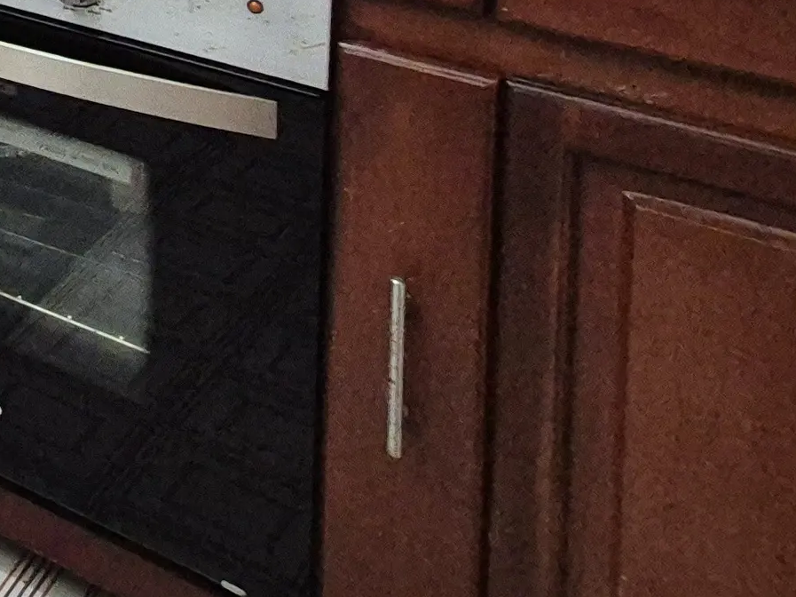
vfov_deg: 19.4
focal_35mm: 58
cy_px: -457
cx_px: -705
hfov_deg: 20.5
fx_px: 1333
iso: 500
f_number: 2.2
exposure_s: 1/60
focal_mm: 2.2
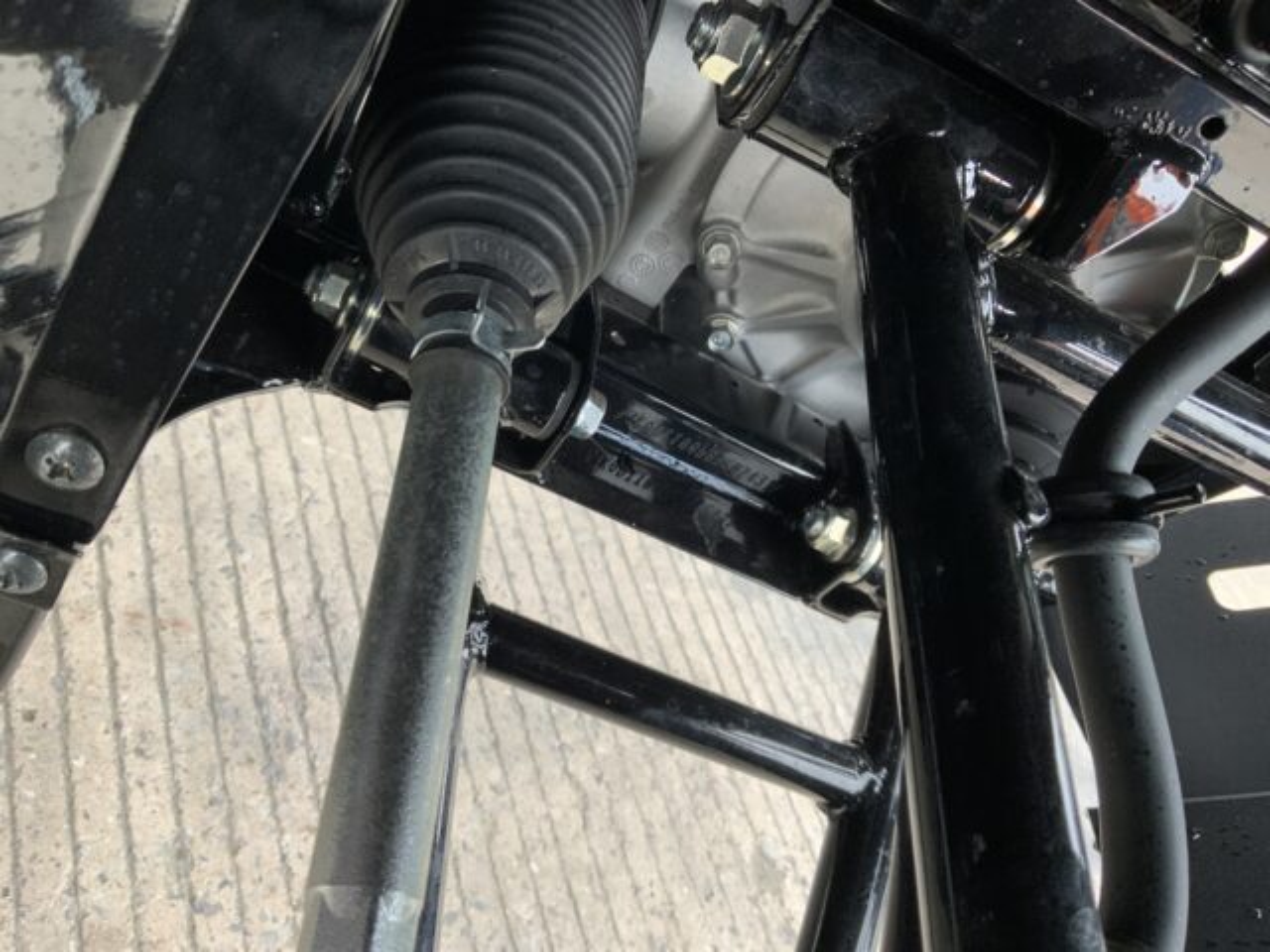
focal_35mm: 29
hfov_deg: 61.7
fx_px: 1064
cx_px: 635
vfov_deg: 48.2
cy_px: 476
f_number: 1.8
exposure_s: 1/122
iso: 64
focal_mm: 3
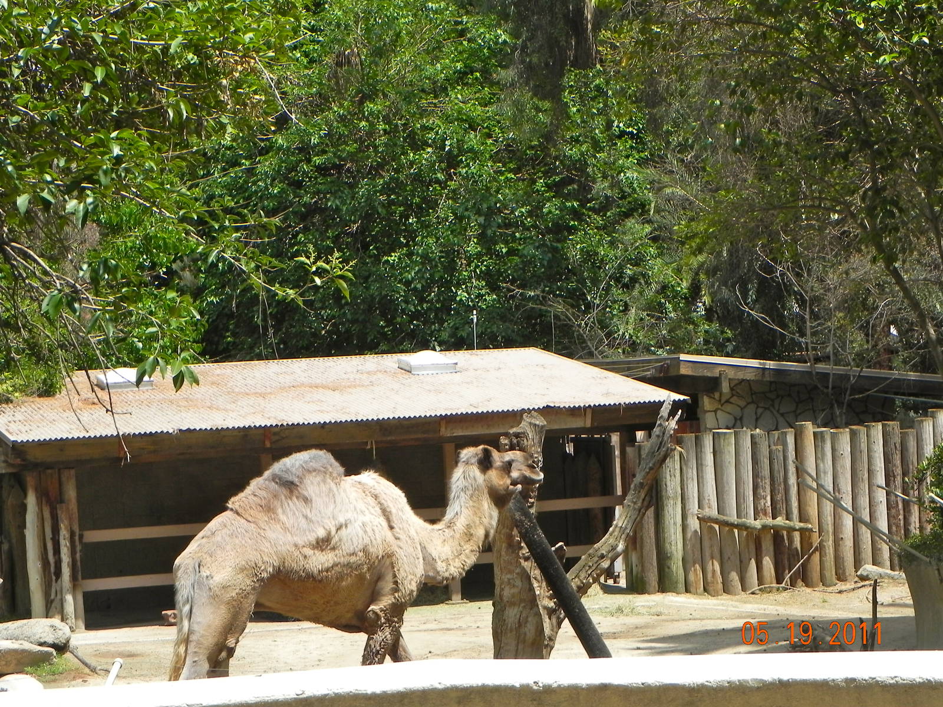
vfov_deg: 14.1
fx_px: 2860
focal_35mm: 105
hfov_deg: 18.7
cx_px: 472
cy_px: 354
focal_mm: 18.8
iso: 160
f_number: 6.3
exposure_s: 1/344
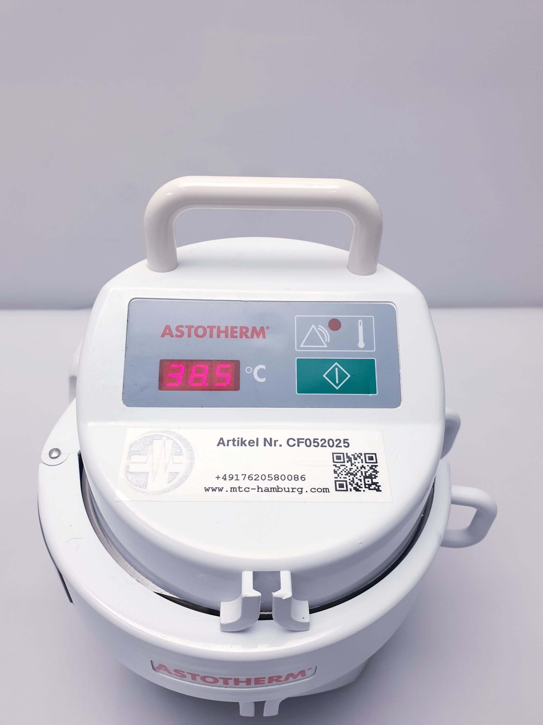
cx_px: 272
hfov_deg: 53.1
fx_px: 544
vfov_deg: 67.3
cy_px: 362
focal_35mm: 26
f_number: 2.4
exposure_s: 1/100
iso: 80
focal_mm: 4.3
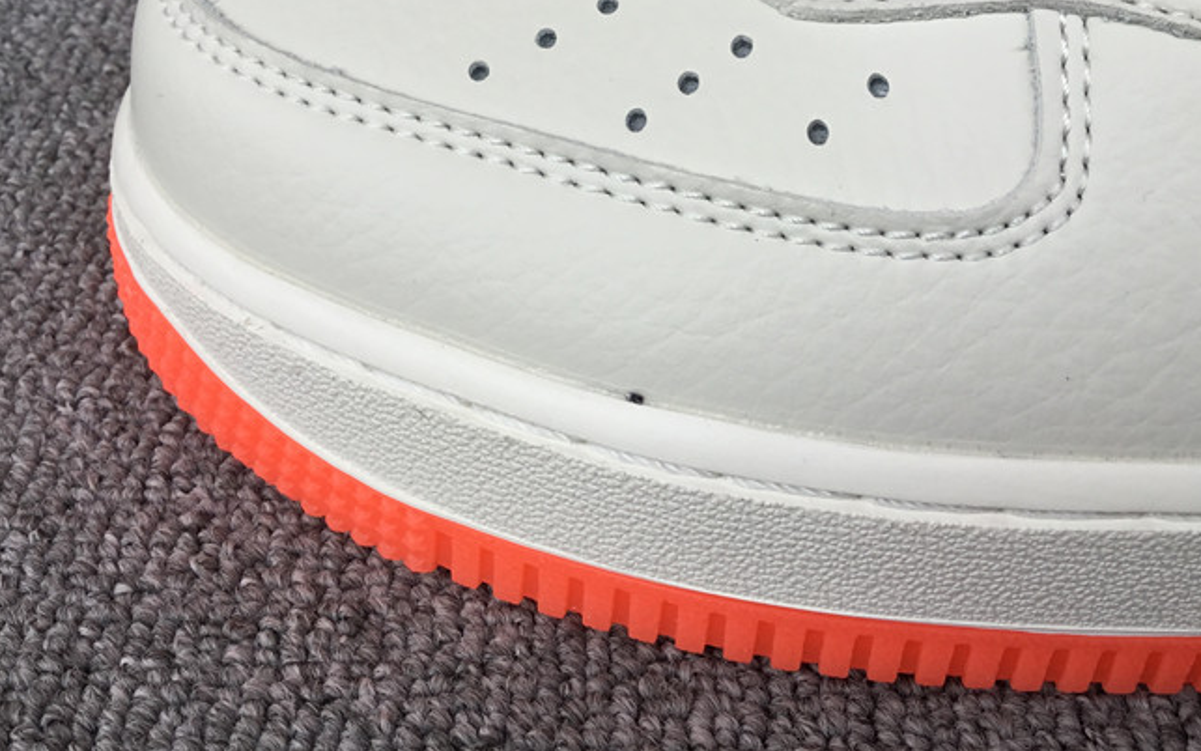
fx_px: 1506
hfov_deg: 43.5
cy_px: 130
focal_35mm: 46
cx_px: 628
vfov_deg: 27.3
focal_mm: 3.3
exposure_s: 1/132
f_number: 2.4
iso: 25
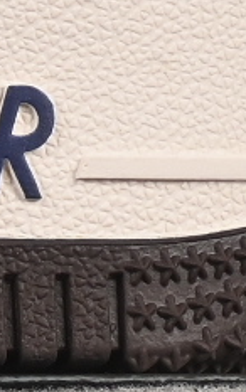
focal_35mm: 912
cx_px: -1124
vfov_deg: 2.3
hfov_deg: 1.4
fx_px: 9765
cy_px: -601
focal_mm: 50
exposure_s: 1/80
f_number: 8
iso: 160
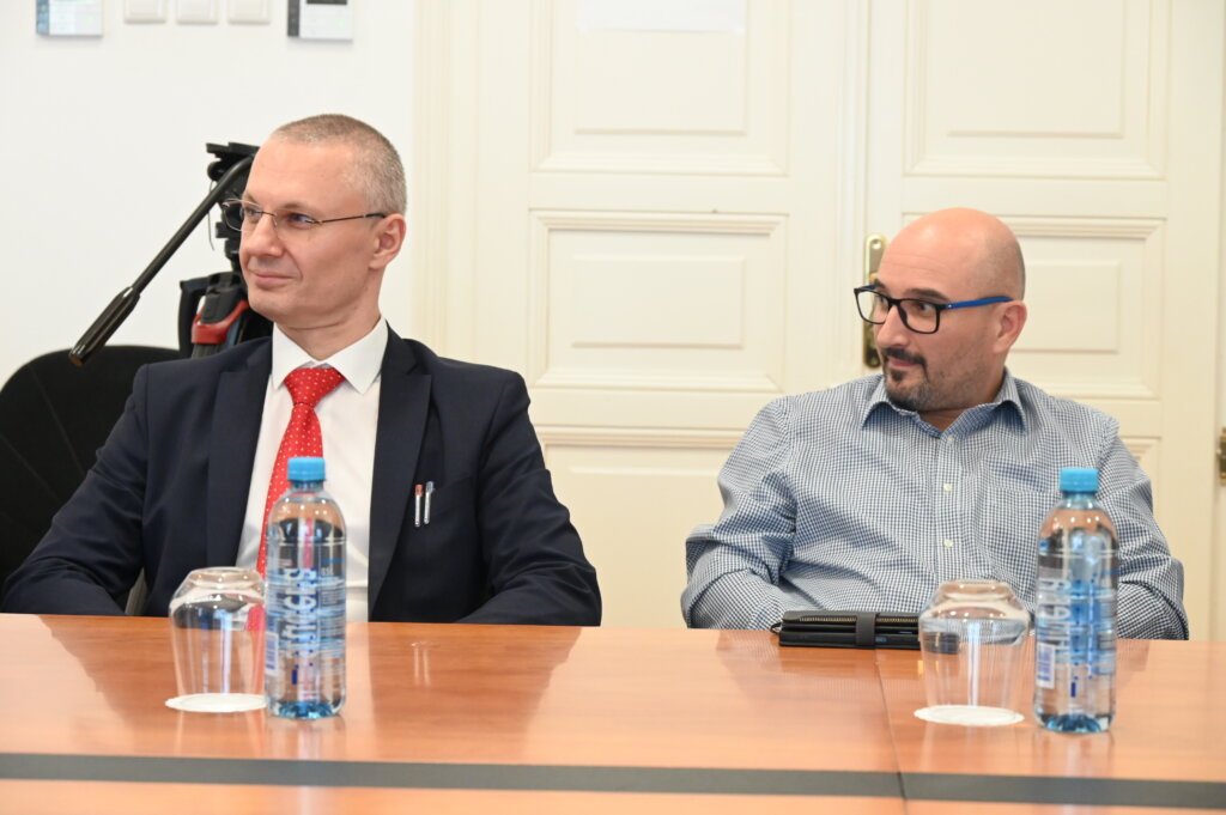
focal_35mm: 73
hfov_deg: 27.7
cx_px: 613
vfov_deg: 18.6
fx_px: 2484
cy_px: 408
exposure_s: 1/80
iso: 6400
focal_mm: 73
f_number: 6
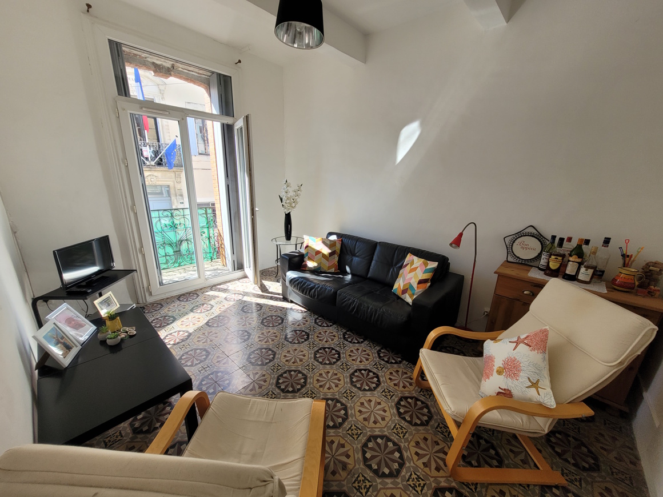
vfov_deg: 89.9
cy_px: 248
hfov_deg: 106.2
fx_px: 249
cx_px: 332
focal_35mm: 13
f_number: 2.2
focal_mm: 1.74
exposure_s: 1/106
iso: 40
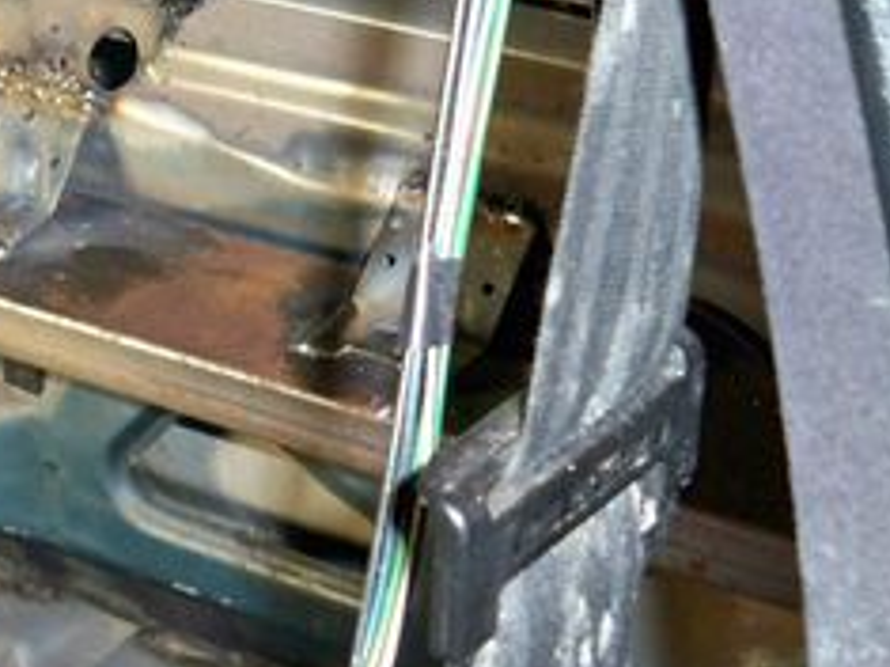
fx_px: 2493
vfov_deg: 15.2
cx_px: -299
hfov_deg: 18.7
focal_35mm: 97
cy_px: 396
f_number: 3.1
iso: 200
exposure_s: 1/30
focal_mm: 7.9
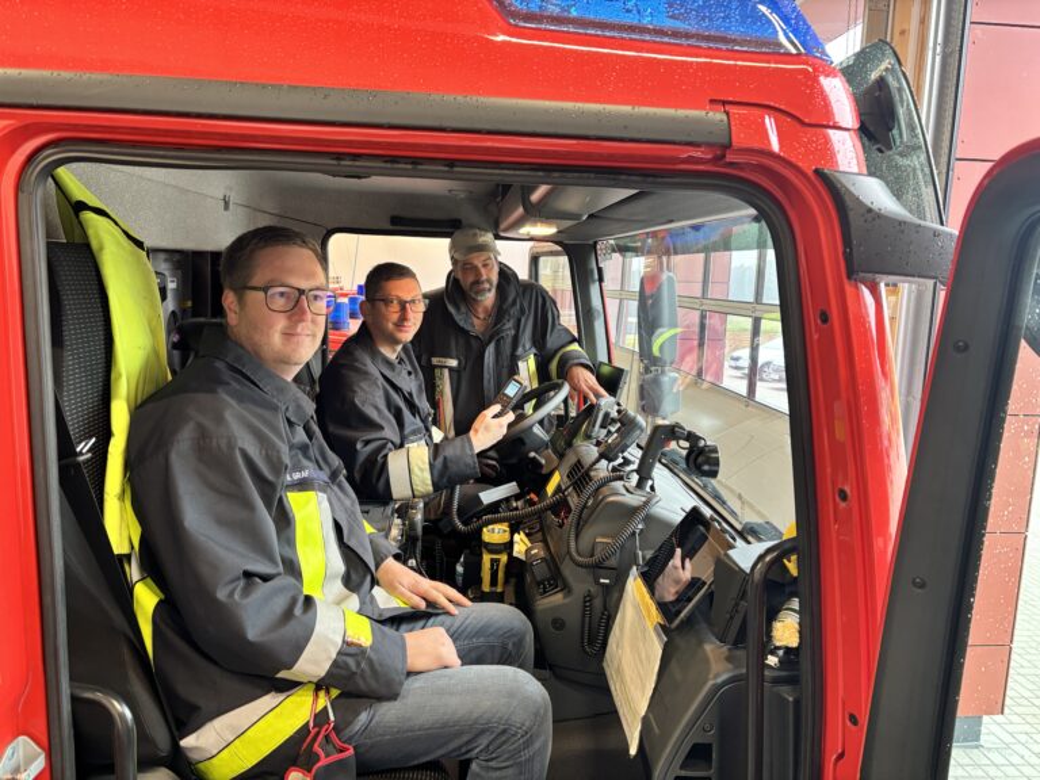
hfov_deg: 67.3
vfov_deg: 53.1
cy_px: 390
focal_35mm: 26
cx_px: 520
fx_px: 781
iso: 200
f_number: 1.6
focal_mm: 5.96
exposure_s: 1/60
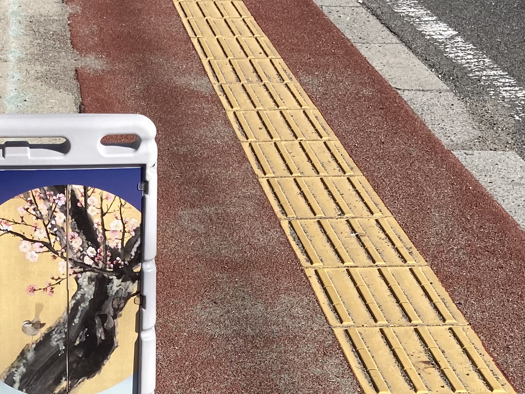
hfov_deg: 23.0
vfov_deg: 17.6
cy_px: 398
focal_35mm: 82
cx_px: 24
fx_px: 1244
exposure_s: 1/2703
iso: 20
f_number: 1.8
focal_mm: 3.99
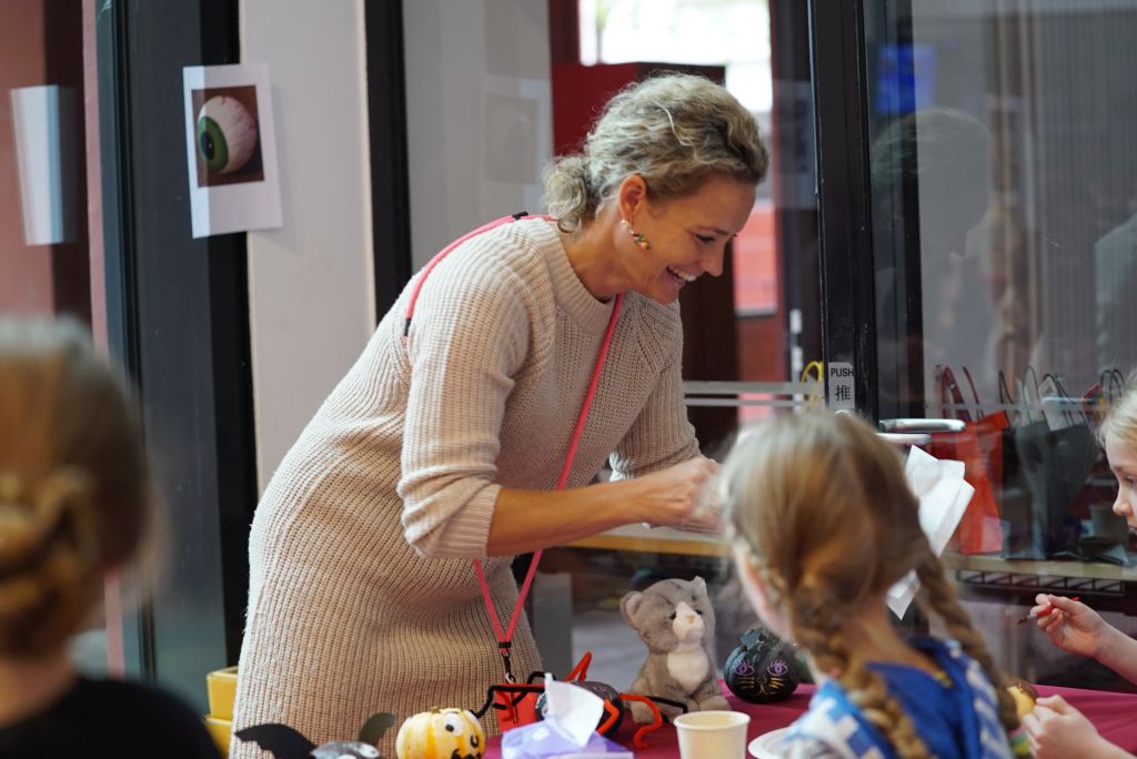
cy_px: 380
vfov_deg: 19.5
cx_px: 568
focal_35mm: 70
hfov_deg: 28.8
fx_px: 2212
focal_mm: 70
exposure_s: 1/160
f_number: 3.2
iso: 1600
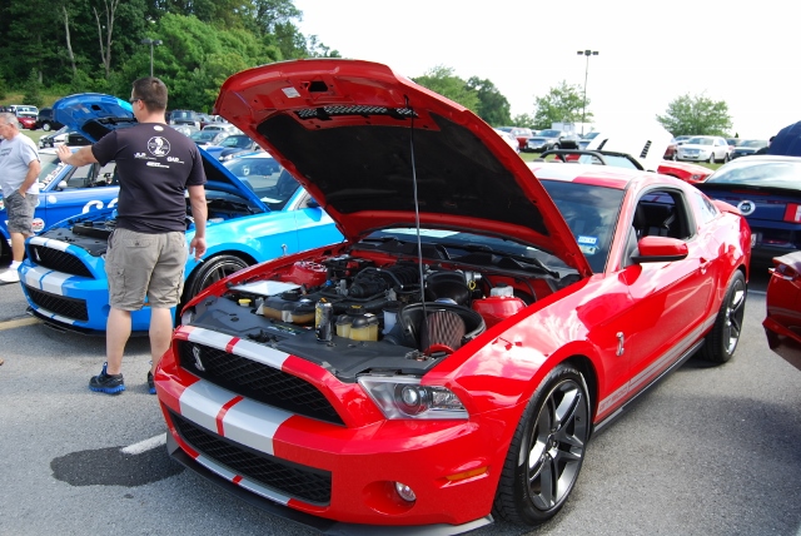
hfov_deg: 61.9
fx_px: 668
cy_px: 268
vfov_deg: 43.7
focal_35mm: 30
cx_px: 400
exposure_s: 1/125
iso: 110
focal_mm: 20
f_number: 5.6
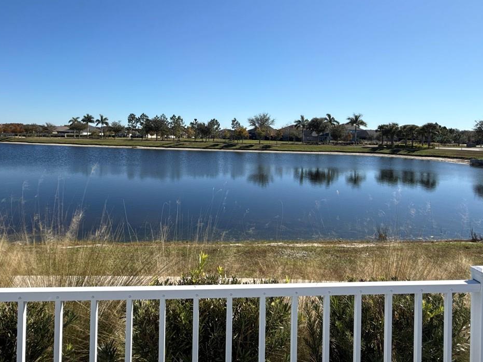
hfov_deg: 71.5
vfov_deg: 56.1
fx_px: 335
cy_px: 134
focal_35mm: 24
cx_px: 224
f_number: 2.2
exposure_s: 1/2841
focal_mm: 2.22
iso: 50
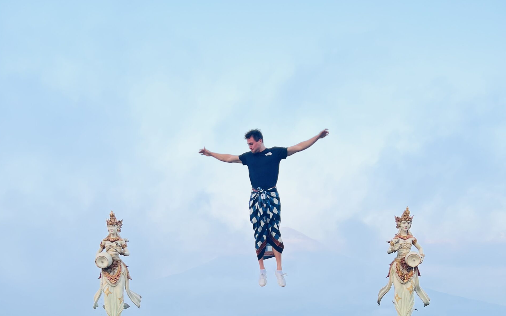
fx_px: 510
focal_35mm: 37
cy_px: 304
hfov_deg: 52.7
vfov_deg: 32.1
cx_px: 252
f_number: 1.5
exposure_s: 1/121
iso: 50
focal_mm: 5.7
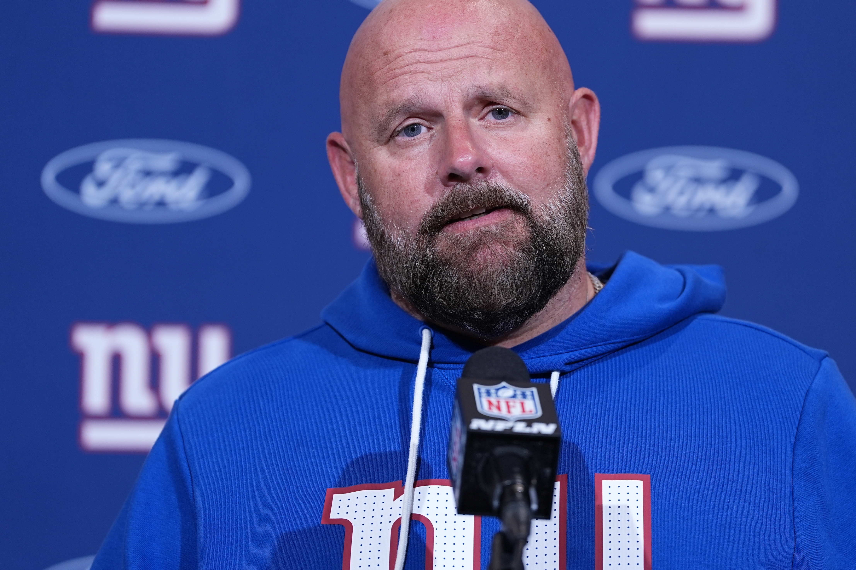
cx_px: 481
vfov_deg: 5.1
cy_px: 261
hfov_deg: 7.6
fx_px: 6443
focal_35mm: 271
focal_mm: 200
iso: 500
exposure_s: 1/320
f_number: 2.8
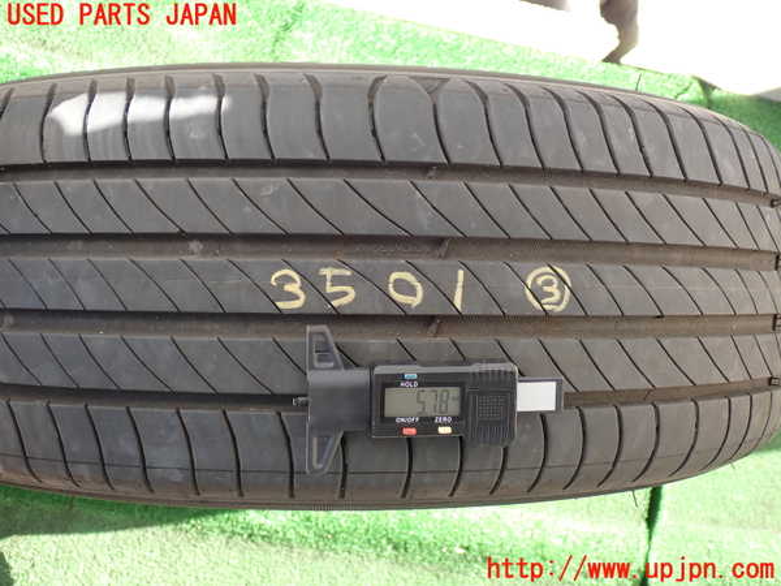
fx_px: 925
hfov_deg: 45.8
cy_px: 293
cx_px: 390
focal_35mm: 41
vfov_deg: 35.1
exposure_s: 1/100
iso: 100
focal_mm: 7.31
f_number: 2.8
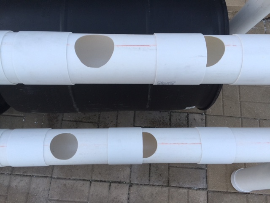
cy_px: 102
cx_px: 135
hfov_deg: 61.7
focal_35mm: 29
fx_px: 226
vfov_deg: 48.2
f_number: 2.2
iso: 32
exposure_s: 1/30
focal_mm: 4.15
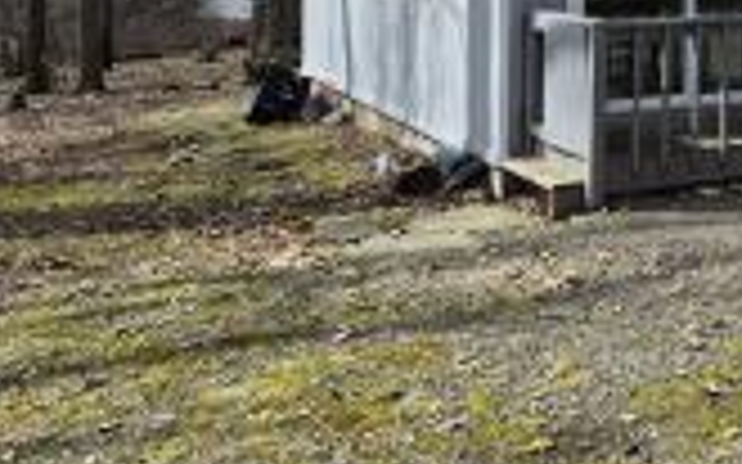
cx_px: 881
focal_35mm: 59
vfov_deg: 20.6
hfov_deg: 29.8
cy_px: -90
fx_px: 1193
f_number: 1.8
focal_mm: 5.4
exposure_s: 1/3200
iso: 80
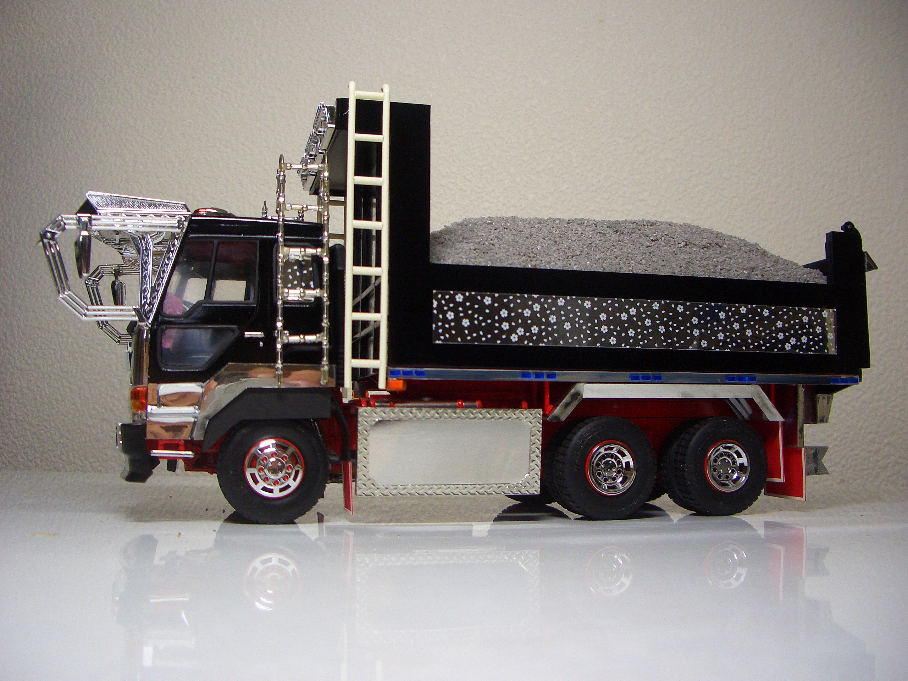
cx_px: 454
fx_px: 918
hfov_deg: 52.6
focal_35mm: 35
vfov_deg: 40.7
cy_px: 340
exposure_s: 1/100
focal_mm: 5.8
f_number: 2.6
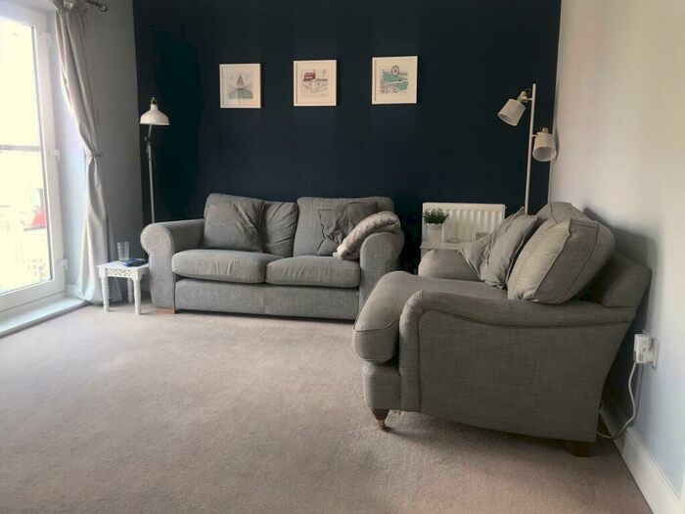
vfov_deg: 49.7
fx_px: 554
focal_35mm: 28
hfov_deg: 63.4
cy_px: 257
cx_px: 342
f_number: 1.8
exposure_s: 1/50
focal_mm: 3.99
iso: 20
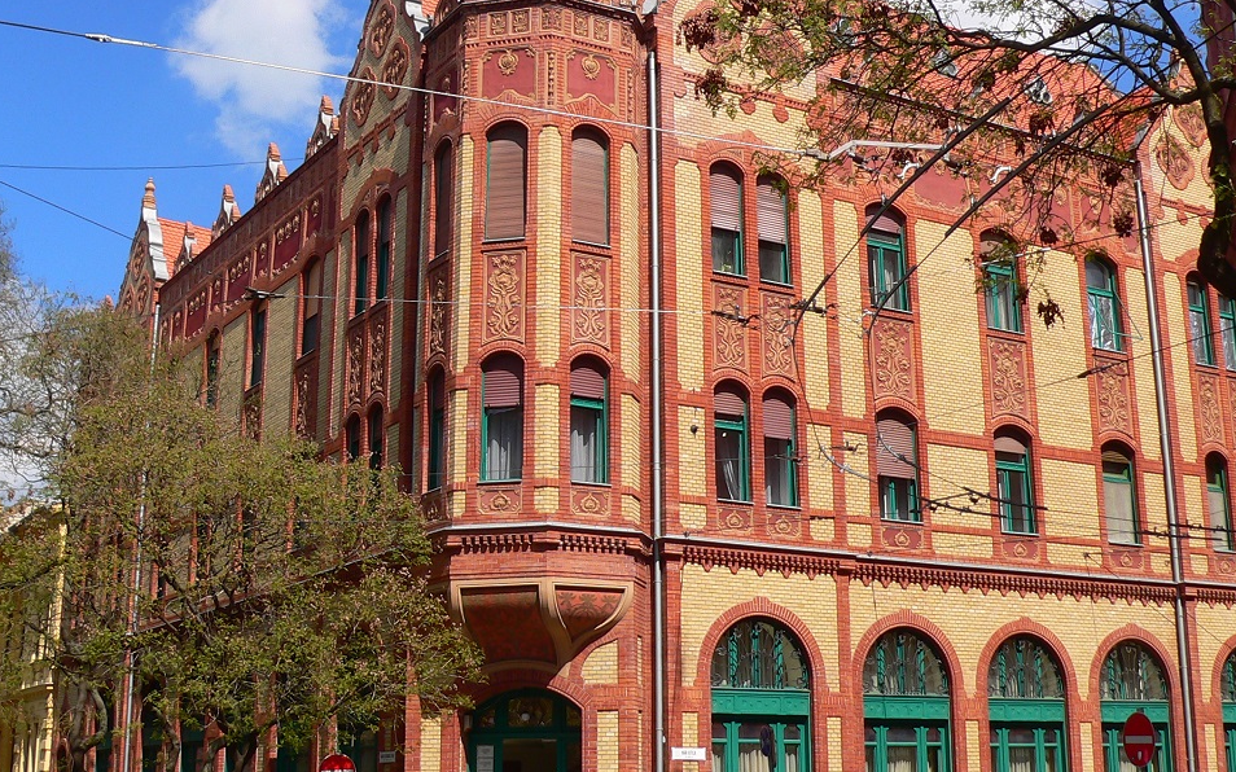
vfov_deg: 26.8
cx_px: 635
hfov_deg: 41.8
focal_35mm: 48
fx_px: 1617
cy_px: 321
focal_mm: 6
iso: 80
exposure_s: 1/500
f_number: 4.6
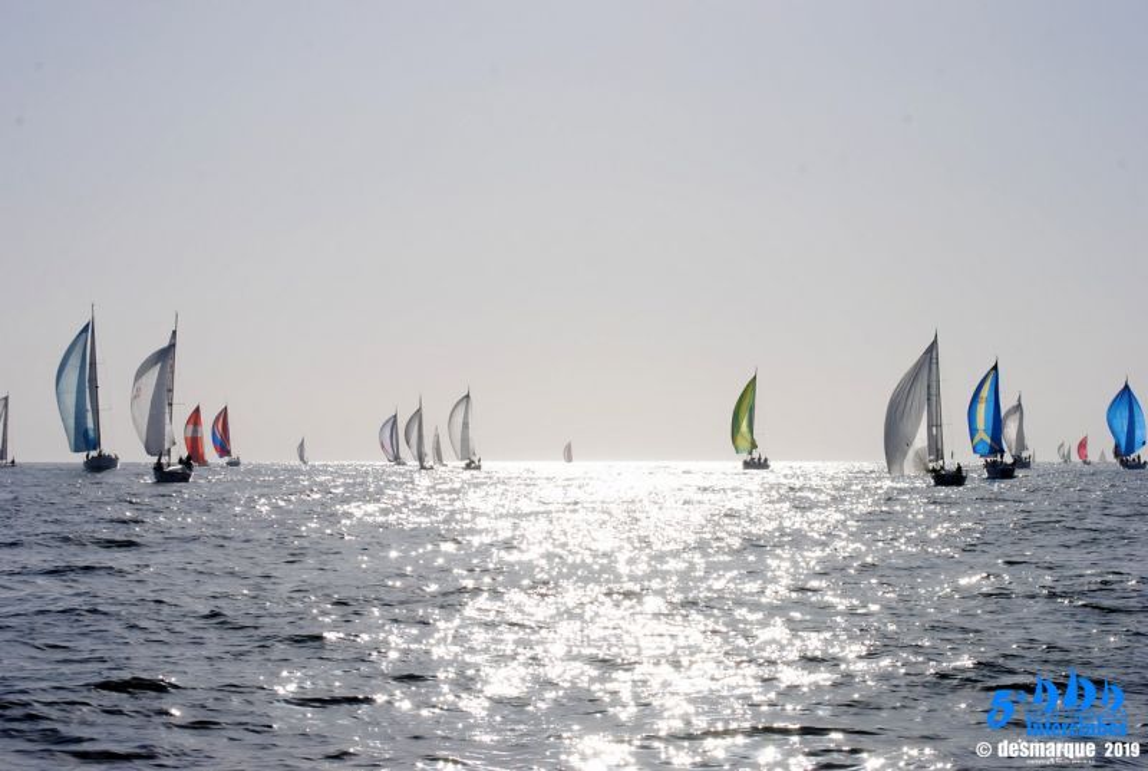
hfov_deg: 24.6
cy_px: 386
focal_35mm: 82
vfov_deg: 16.6
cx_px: 574
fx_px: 2636
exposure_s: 1/500
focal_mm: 55
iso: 100
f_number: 11
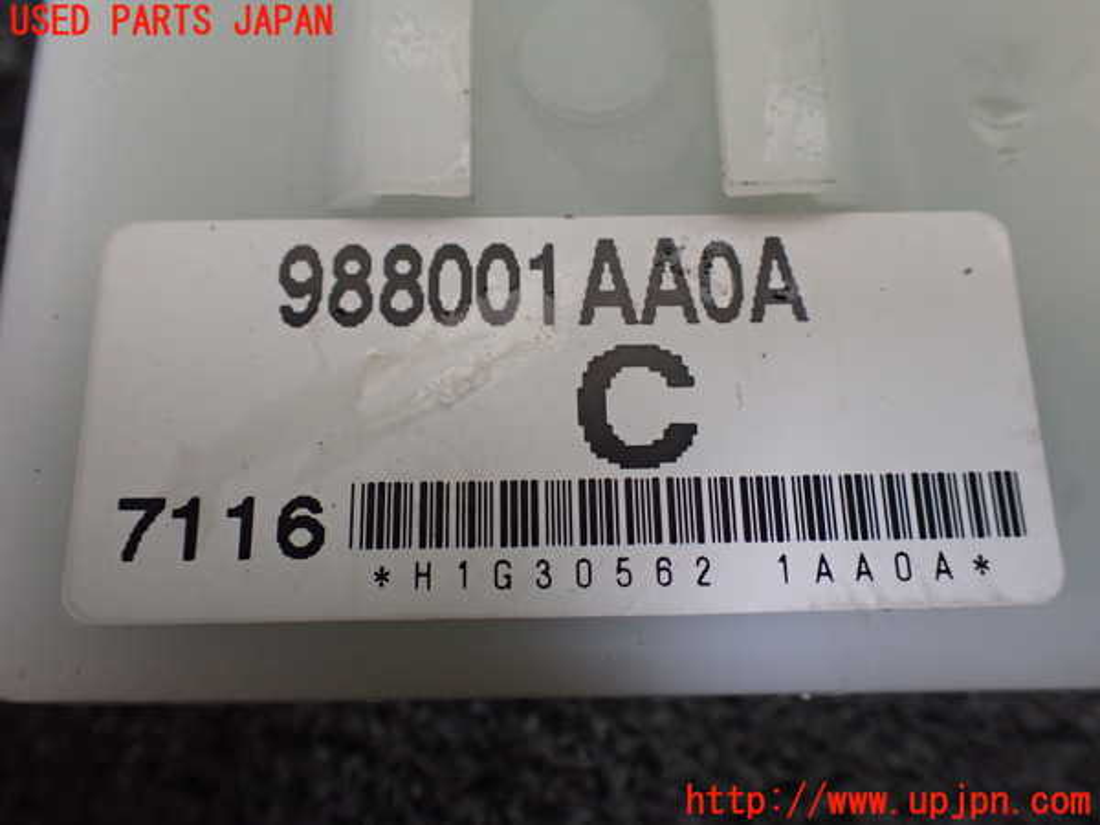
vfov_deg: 46.8
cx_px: 550
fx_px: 953
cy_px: 412
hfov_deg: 60.0
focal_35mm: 30
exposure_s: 1/125
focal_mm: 5.4
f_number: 2.3
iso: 500
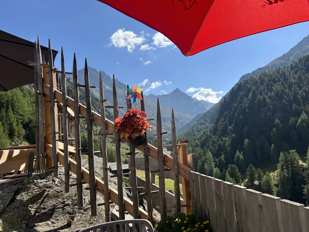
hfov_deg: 67.3
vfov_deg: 53.1
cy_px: 116
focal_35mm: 26
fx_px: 232
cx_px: 154
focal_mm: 5.7
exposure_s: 1/4274
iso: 50
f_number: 1.5
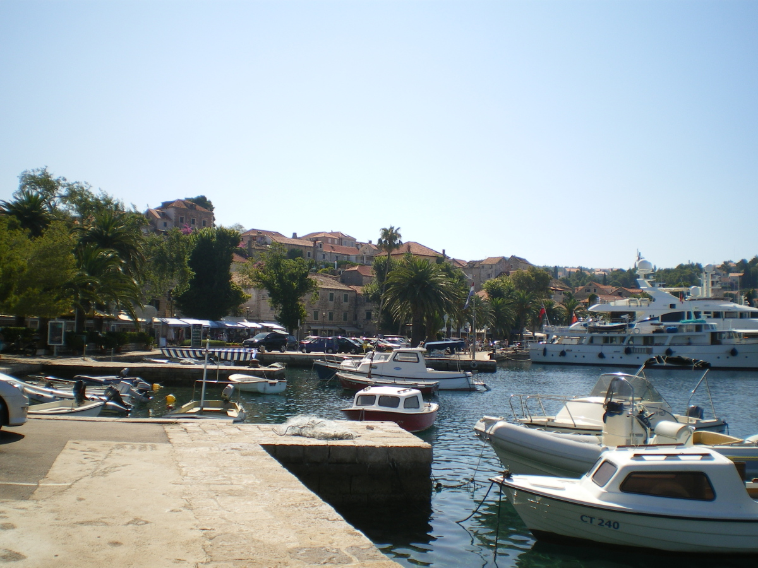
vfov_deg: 39.7
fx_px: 788
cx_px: 379
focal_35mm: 36
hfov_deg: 51.4
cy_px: 284
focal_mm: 6.3
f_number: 4.6
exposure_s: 1/500
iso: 50
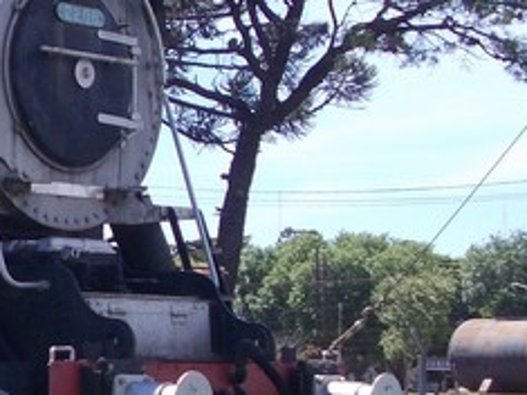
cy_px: 278
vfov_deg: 10.6
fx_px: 2130
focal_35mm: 140
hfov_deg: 13.2
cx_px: -309
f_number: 6.5
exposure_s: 1/125
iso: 80
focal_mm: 6.1
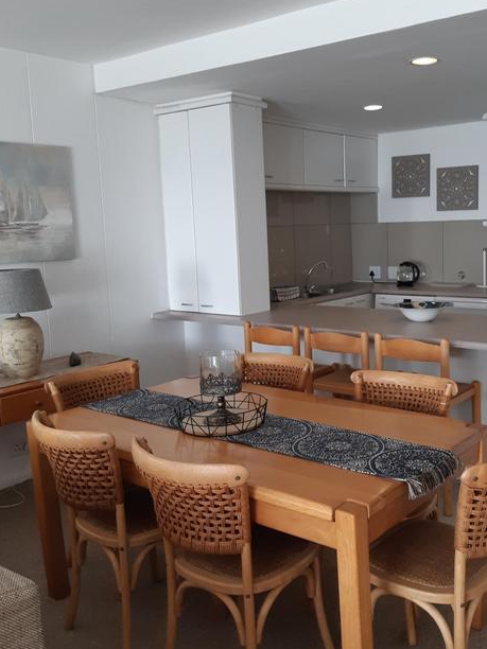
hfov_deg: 41.4
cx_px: 314
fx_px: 638
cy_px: 299
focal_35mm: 34
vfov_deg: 53.9
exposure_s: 1/100
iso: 64
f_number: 1.7
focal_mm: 3.92
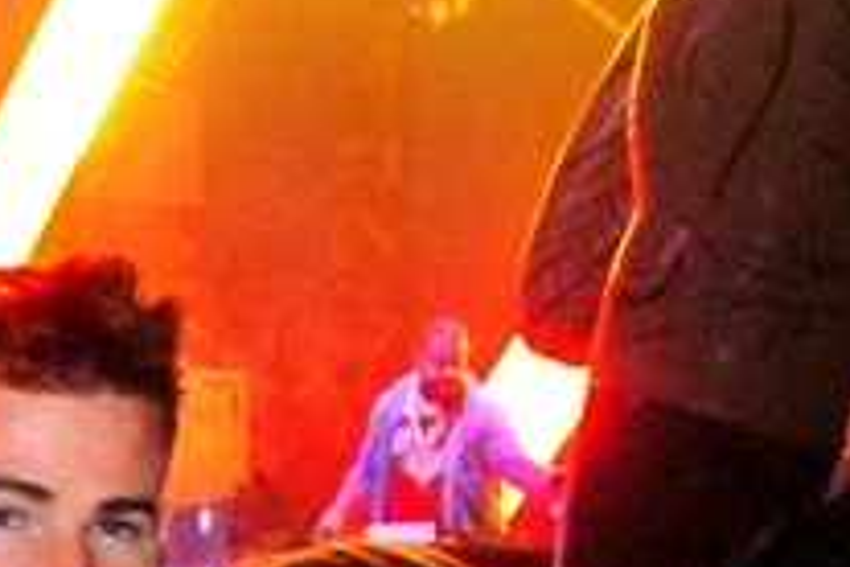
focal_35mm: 139
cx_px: -386
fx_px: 3282
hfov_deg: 13.9
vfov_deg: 9.6
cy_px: 861
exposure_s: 1/200
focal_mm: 24
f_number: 4
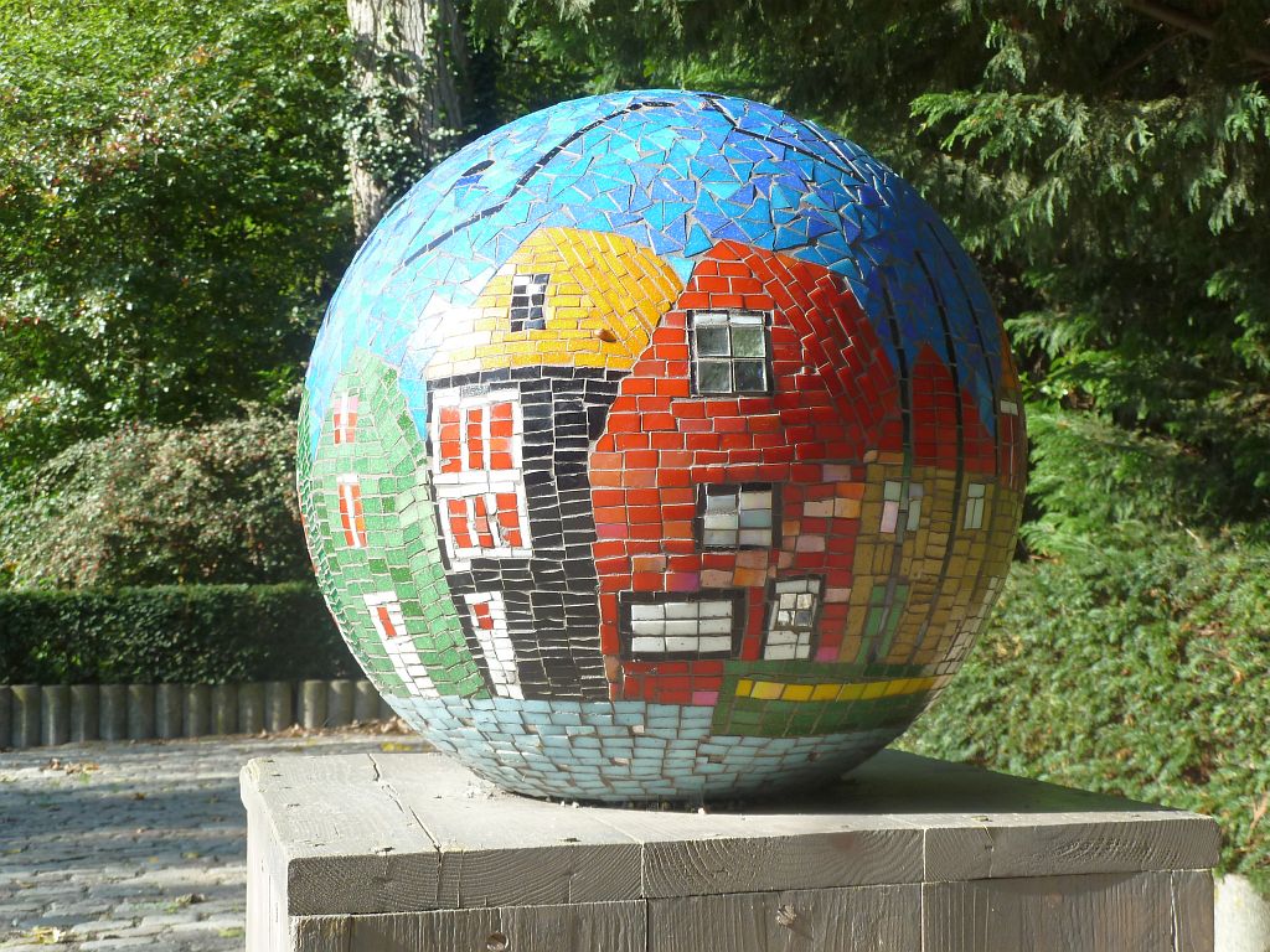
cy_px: 476
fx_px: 1761
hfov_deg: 39.7
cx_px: 635
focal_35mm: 48
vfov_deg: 30.3
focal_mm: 7.9
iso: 80
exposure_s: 1/125
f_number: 4
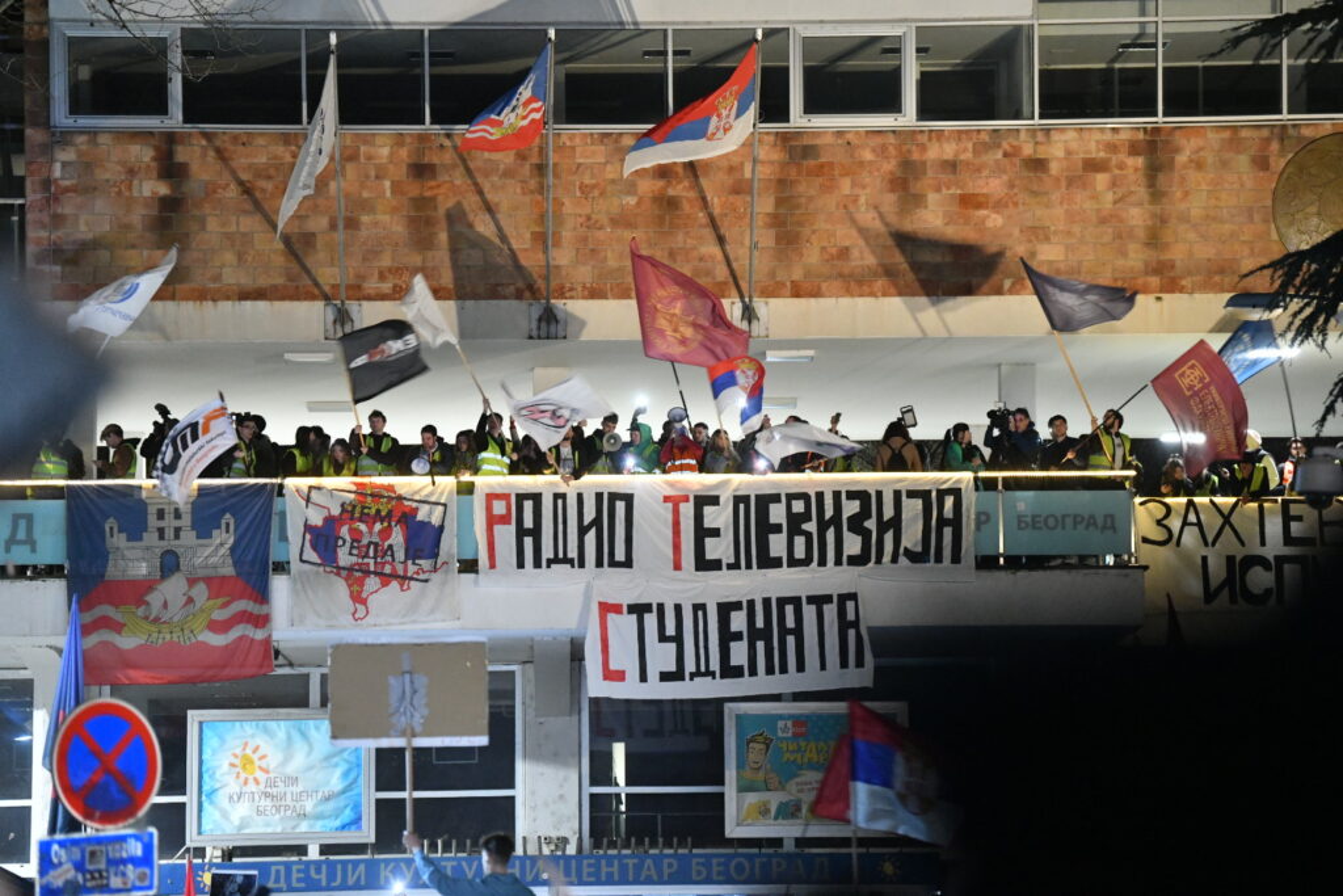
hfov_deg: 13.7
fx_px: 5596
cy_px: 448
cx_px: 672
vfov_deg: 9.2
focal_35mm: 150
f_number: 2.8
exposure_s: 1/60
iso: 6400
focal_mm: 150
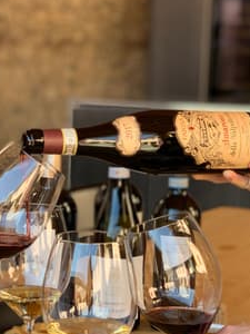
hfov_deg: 14.2
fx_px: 1001
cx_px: 81
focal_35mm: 104
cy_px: 204
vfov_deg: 18.9
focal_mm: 6
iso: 50
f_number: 2.4
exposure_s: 1/122
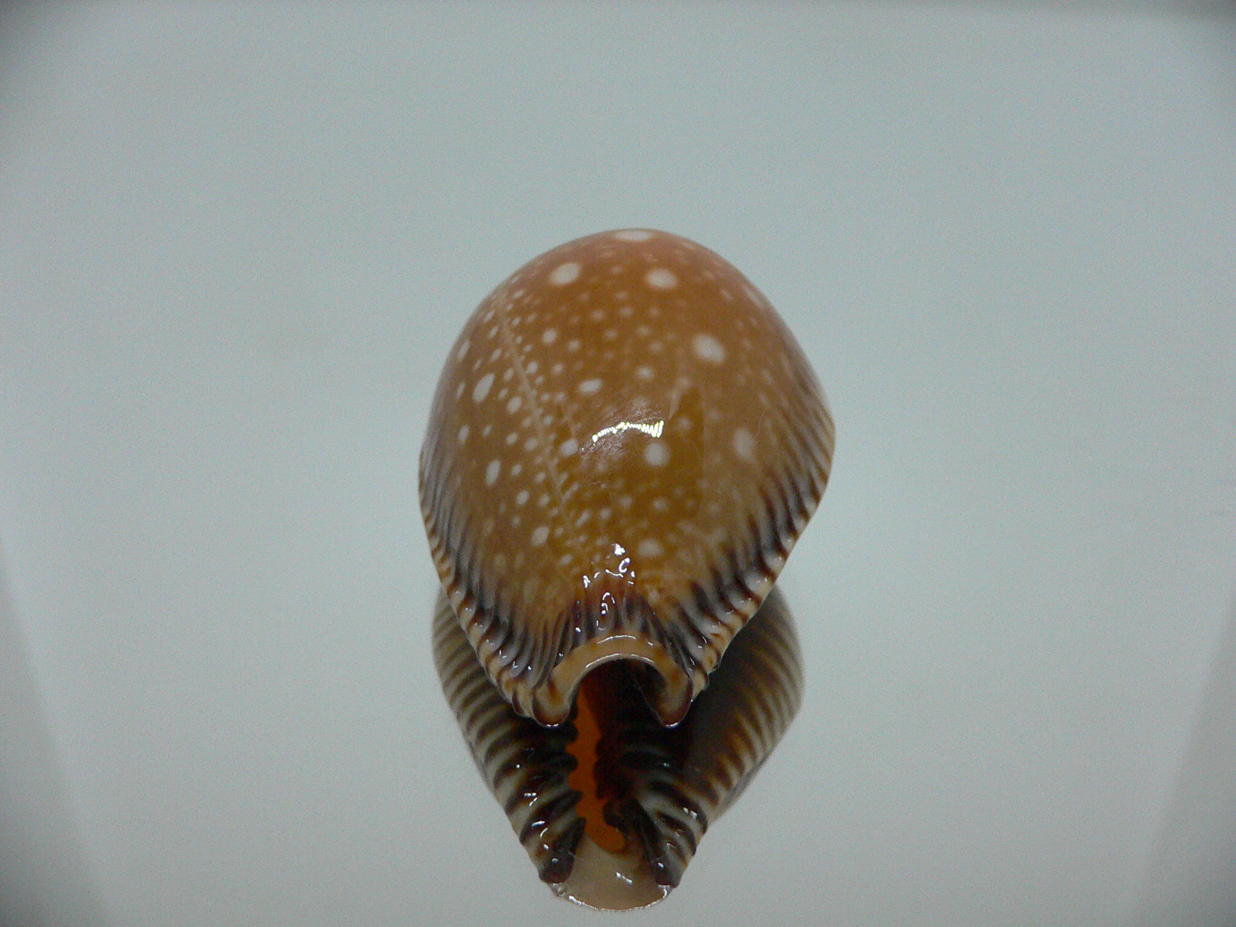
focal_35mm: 35
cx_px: 618
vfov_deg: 40.7
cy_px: 464
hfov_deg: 52.6
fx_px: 1250
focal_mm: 4.6
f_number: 2.8
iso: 200
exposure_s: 1/60
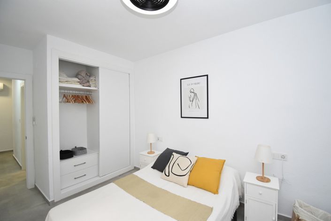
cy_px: 110
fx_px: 138
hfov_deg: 100.4
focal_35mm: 15
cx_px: 166
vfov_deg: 77.3
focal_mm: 10
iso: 800
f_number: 4.5
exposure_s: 1/125
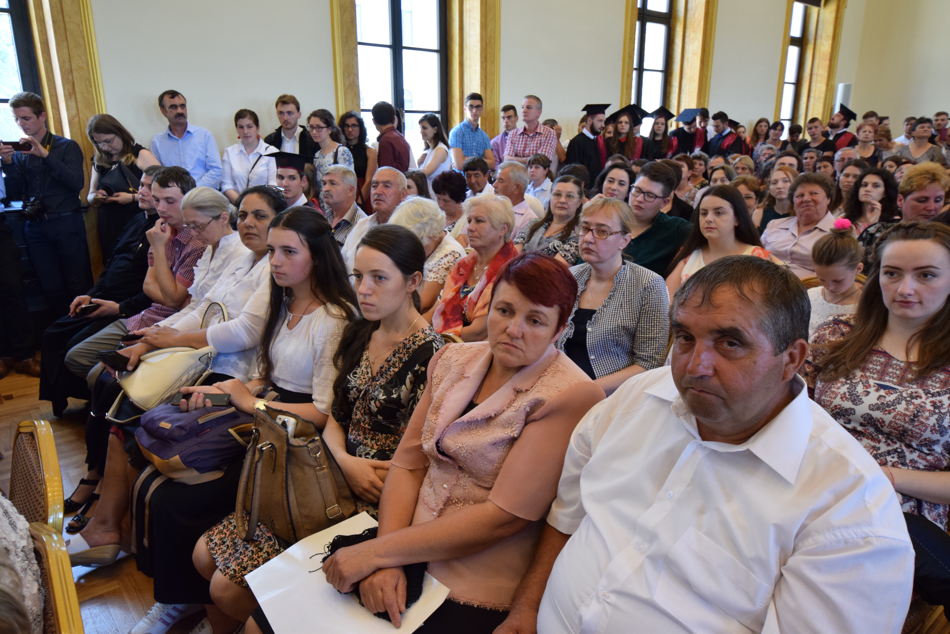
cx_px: 475
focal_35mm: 24
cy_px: 317
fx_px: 633
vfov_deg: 53.2
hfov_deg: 73.7
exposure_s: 1/60
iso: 1000
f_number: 5.6
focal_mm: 16
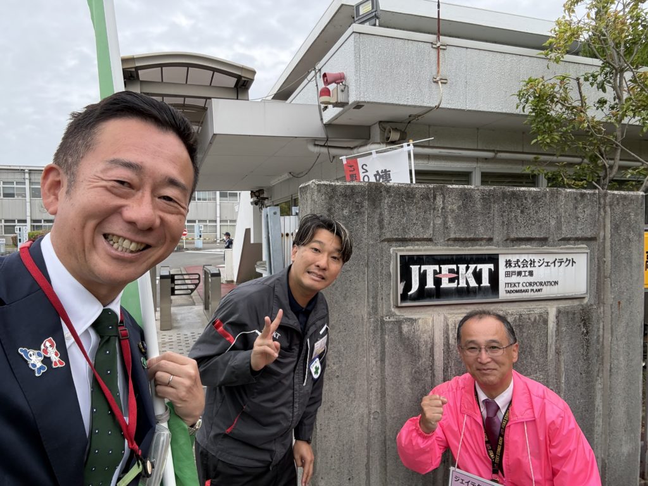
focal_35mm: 23
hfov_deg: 73.9
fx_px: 431
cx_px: 324
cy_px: 243
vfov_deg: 58.9
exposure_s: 1/365
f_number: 1.9
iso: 40
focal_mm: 2.69
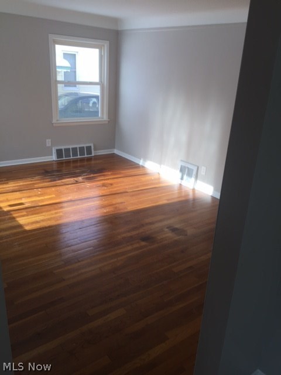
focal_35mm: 29
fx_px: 314
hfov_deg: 48.2
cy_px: 188
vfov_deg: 61.7
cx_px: 140
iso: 32
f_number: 2.2
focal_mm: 4.15
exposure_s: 1/234
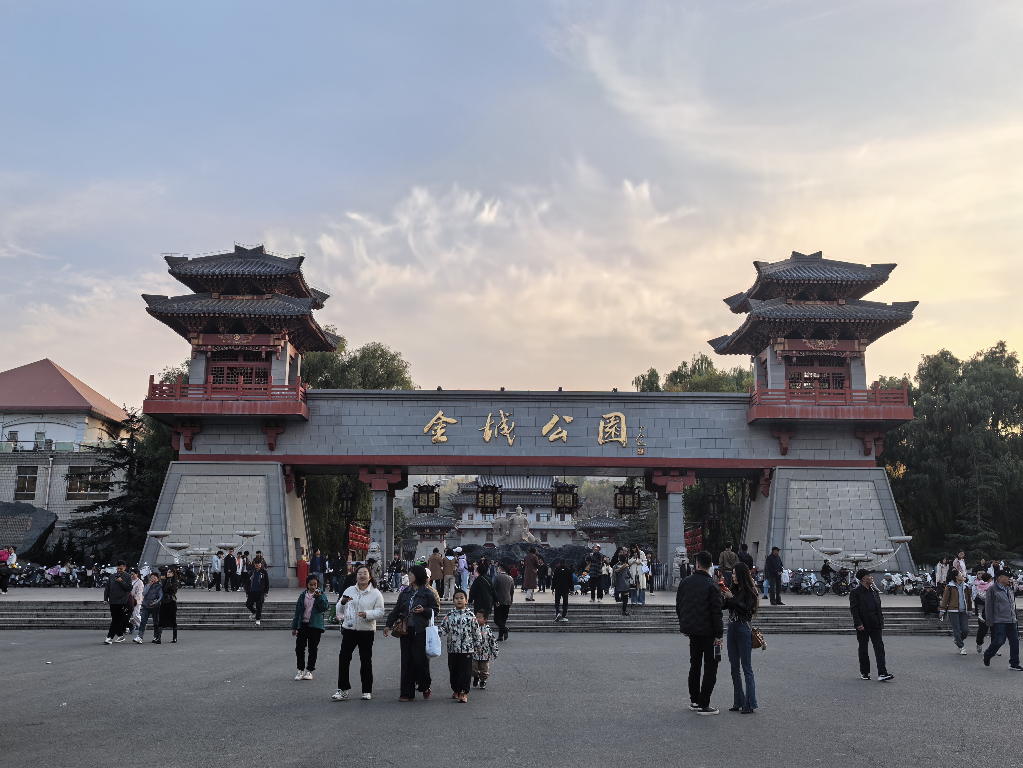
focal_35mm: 33
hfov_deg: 55.4
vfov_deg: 42.9
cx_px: 512
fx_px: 975
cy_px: 384
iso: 50
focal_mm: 8.5
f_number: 2
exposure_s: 1/216
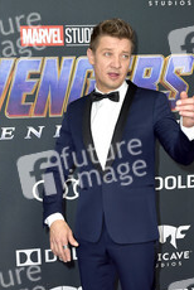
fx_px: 532
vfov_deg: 29.8
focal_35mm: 66
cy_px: 232
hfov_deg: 20.6
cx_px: 119
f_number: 5
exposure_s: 1/250
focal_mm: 38
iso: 250
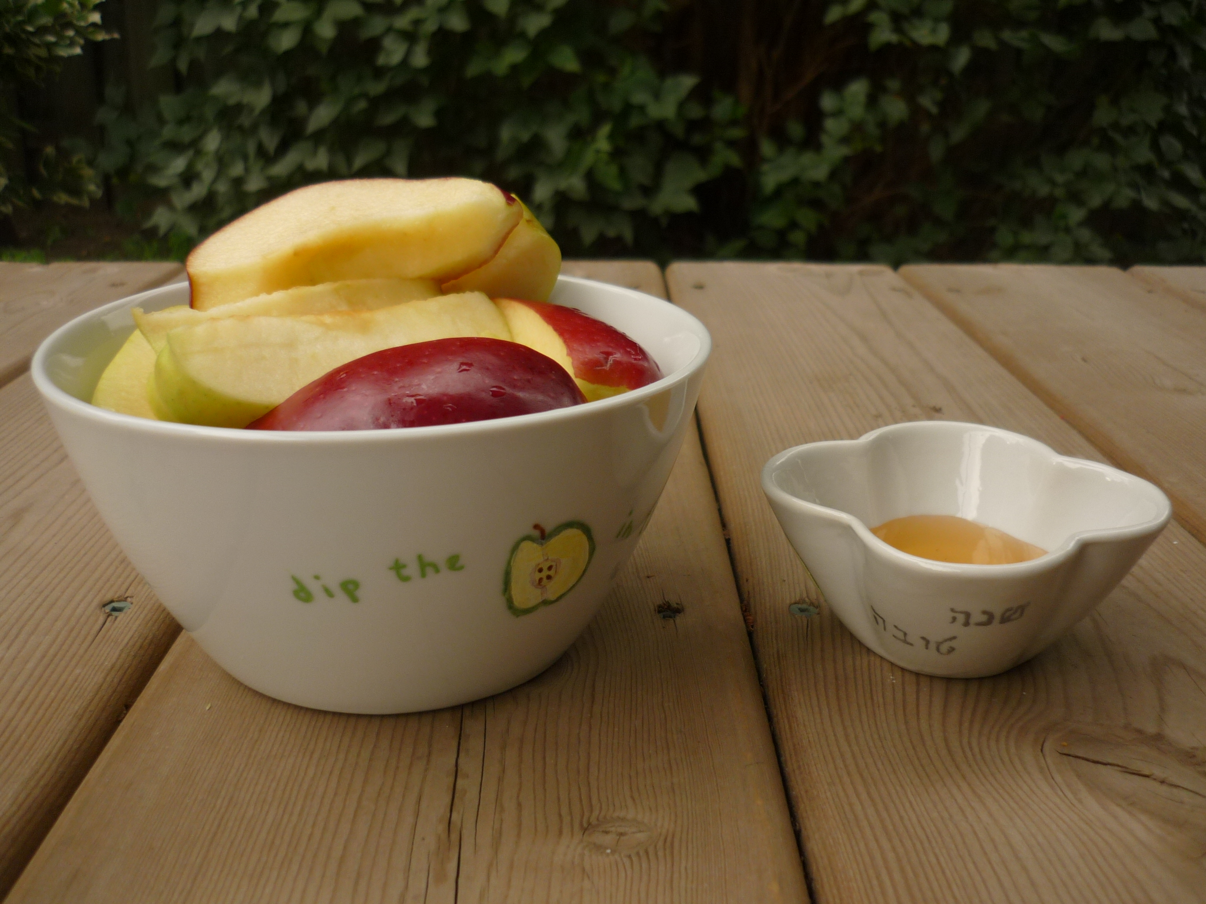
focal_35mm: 33
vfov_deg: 42.9
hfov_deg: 55.4
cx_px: 603
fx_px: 1150
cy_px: 452
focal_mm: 5.5
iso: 100
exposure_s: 1/320
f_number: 2.8
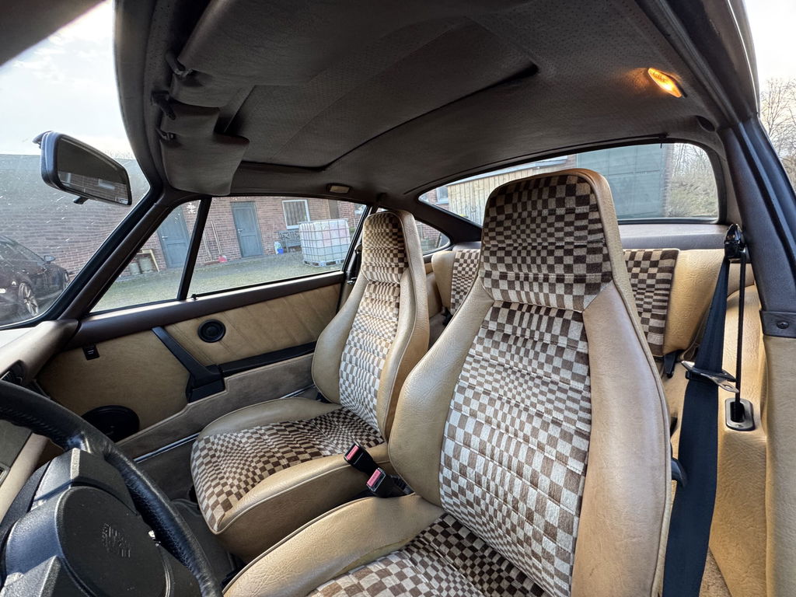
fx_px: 322
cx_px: 398
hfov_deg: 102.1
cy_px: 298
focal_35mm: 14
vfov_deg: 85.7
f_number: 2.2
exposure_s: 1/99
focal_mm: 2.22
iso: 250
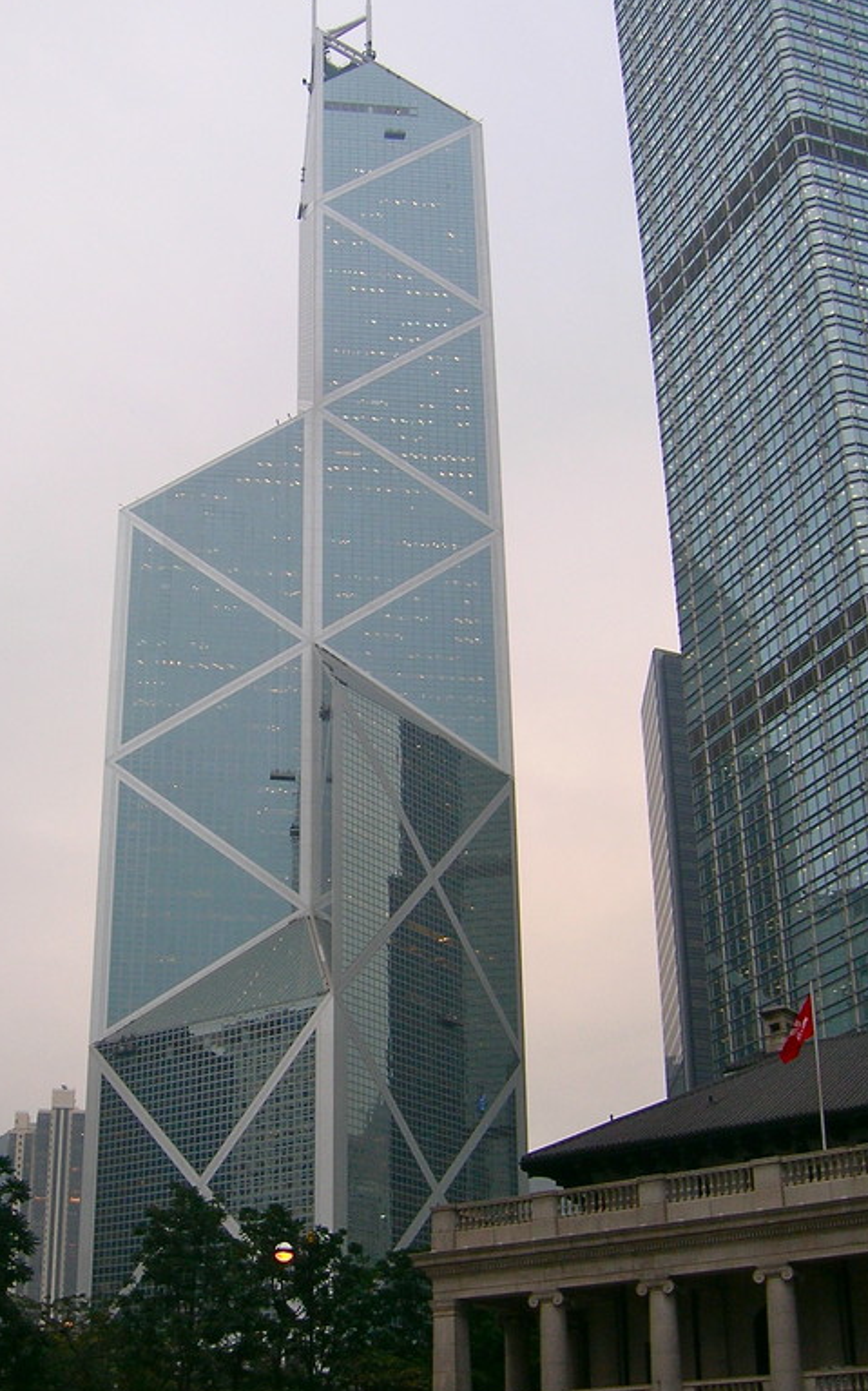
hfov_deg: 27.2
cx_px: 285
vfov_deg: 42.6
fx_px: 1780
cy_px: 740
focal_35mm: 47
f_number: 2.9
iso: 50
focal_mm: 5.7
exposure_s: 1/41.6
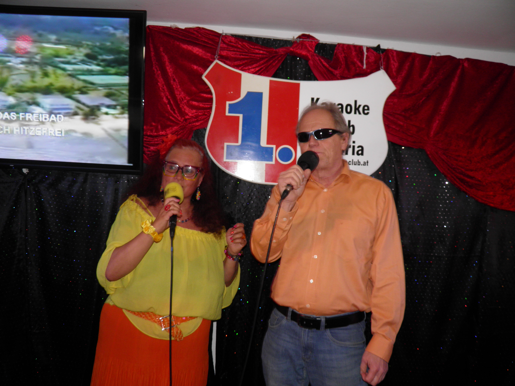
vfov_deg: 49.7
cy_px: 193
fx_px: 417
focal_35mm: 28
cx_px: 258
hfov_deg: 63.4
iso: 100
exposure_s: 1/30
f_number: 2.8
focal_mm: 4.9
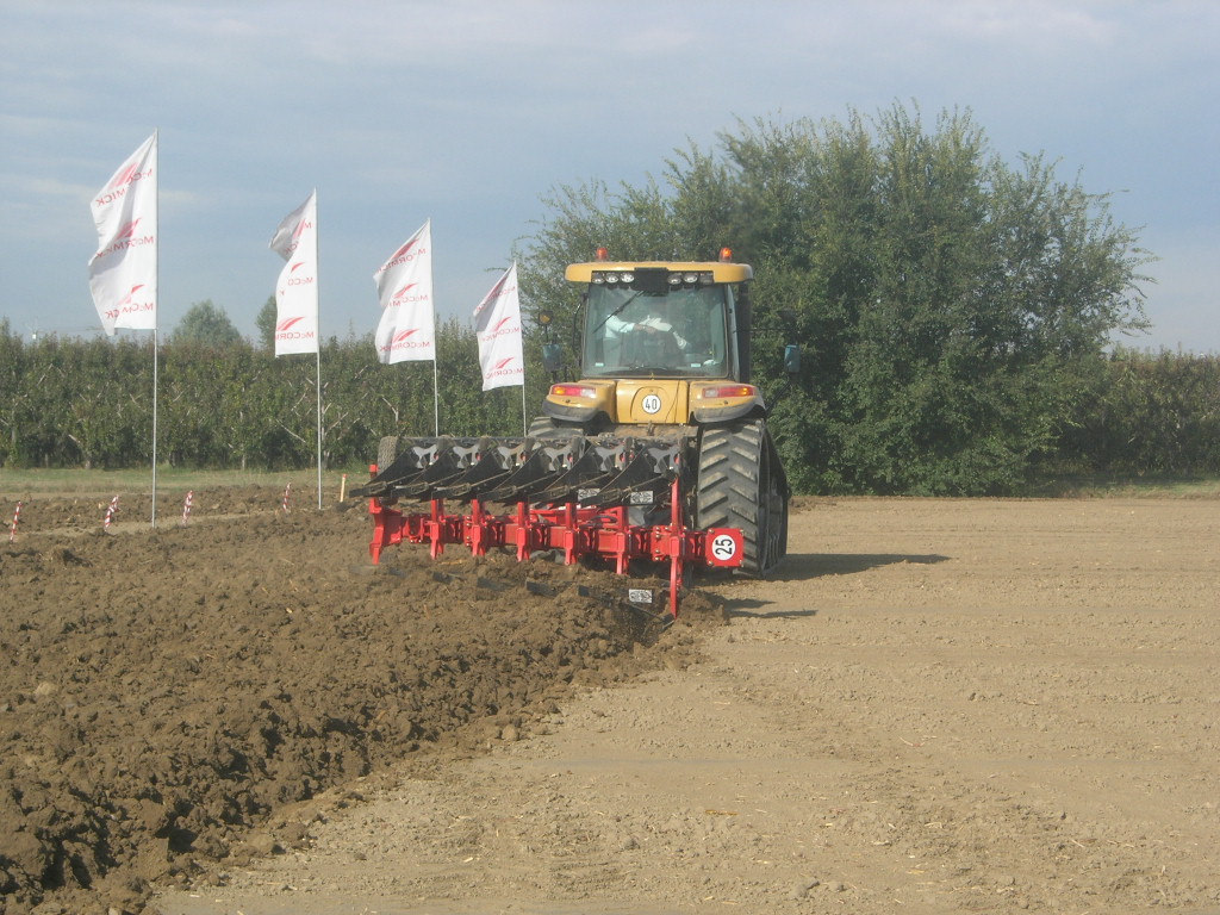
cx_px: 610
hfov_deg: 17.4
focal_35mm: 113
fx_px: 3983
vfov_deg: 13.1
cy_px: 458
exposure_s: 1/200
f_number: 8.2
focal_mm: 23.4
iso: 64
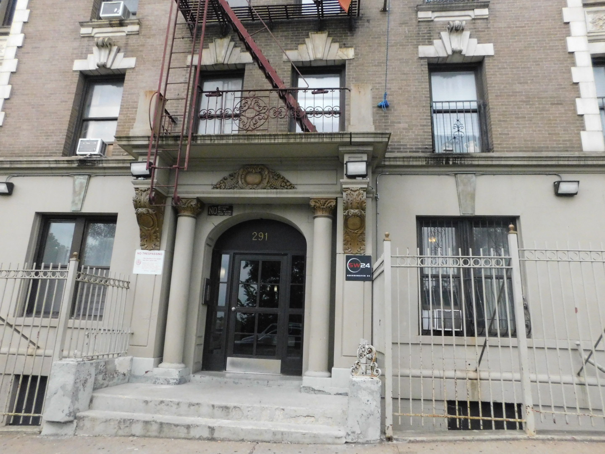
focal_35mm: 23
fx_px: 402
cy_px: 227
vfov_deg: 58.9
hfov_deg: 73.9
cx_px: 302
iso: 800
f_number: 6
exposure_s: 1/1250
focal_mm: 4
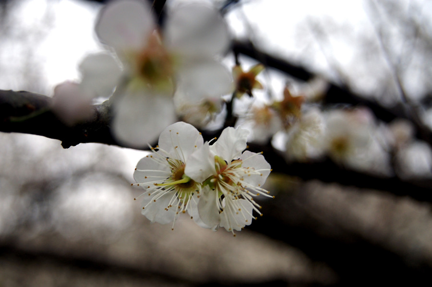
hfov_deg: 29.9
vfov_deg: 20.1
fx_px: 809
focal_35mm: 68
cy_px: 144
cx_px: 216
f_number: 5.6
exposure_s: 1/160
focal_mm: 45
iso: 250
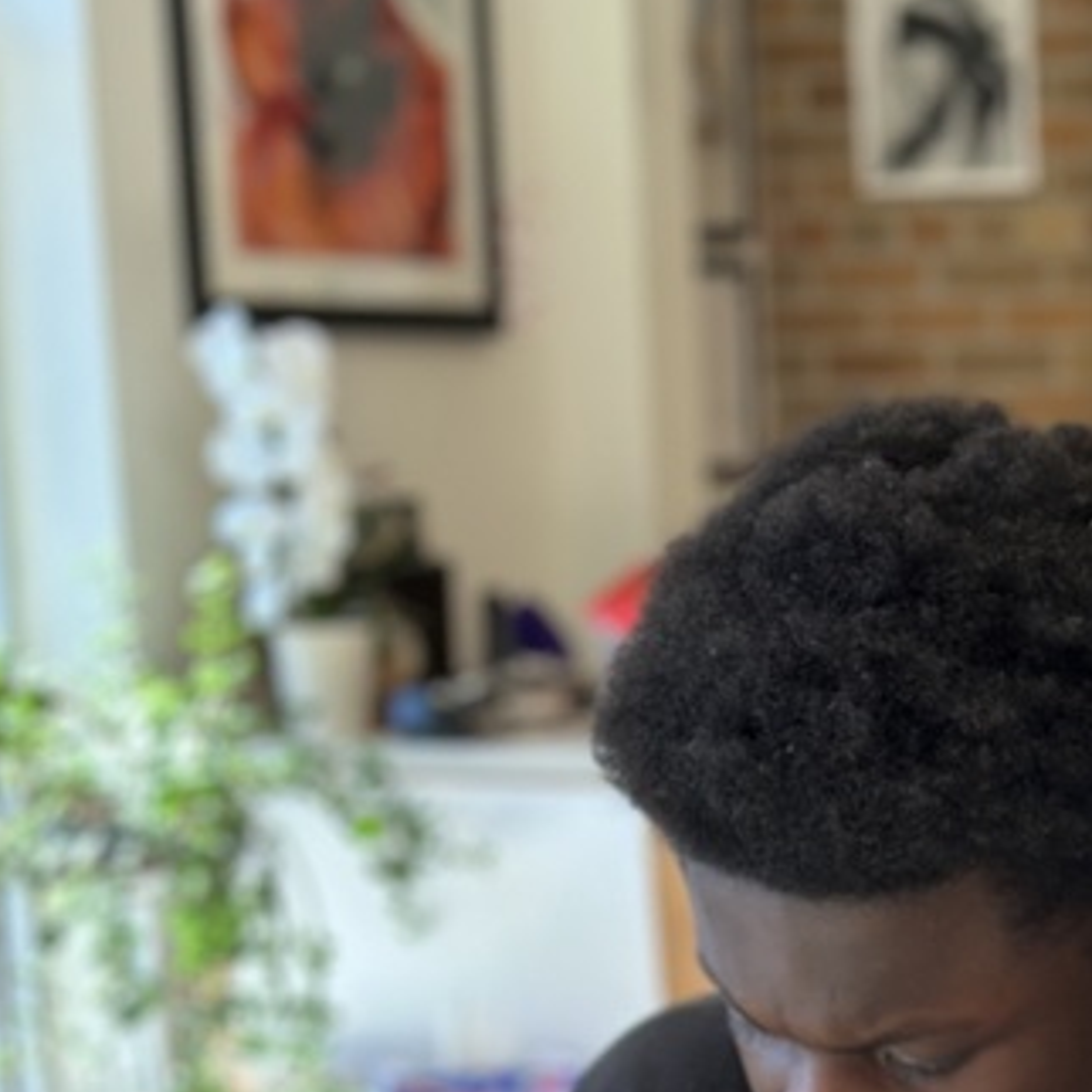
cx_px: 1207
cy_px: 1489
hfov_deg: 12.7
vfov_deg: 12.5
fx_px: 4818
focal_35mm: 135
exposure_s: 1/120
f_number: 1.78
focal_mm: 6.86
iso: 80
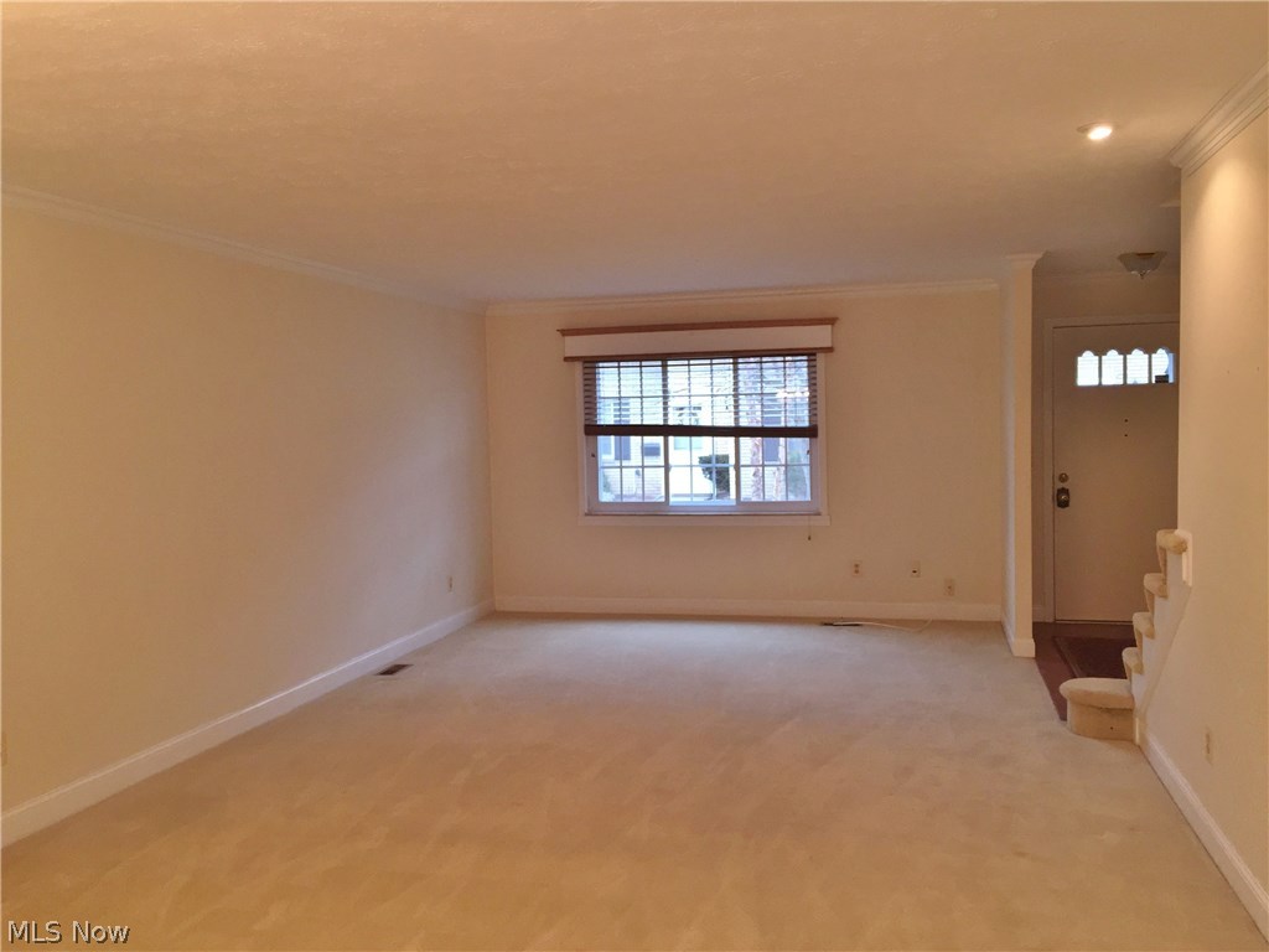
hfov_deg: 61.7
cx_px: 634
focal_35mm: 29
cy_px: 476
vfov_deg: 48.2
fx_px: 1063
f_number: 2.2
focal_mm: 4.15
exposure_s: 1/30
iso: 80
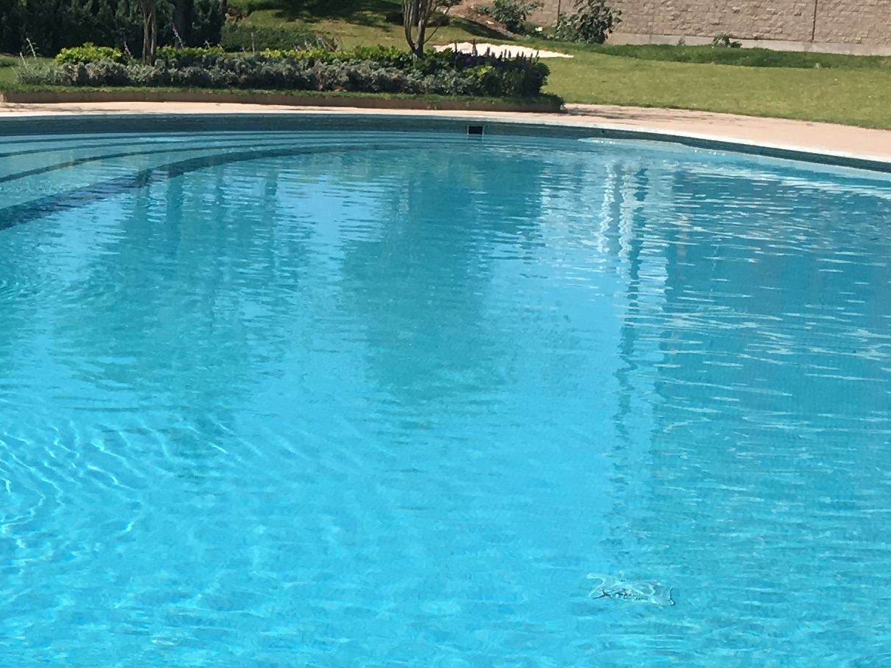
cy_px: 326
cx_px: -108
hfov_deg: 19.3
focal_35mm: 97
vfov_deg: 15.2
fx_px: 2497
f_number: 2.2
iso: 25
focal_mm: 4.15
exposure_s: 1/2481
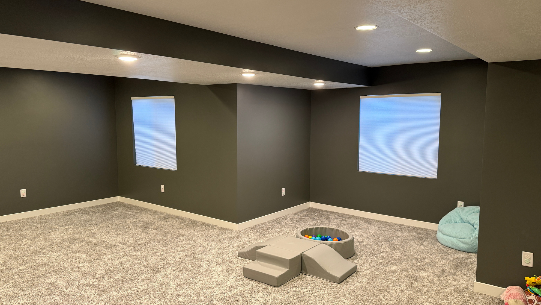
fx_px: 387
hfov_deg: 69.9
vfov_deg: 42.9
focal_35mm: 27
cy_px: 157
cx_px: 273
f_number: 1.78
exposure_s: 1/60
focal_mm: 6.76
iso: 160
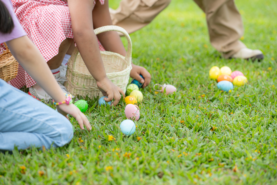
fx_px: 1039
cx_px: 138
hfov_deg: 15.2
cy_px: 92
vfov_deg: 10.2
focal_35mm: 135
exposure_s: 1/500
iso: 200
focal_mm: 135
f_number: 4.5
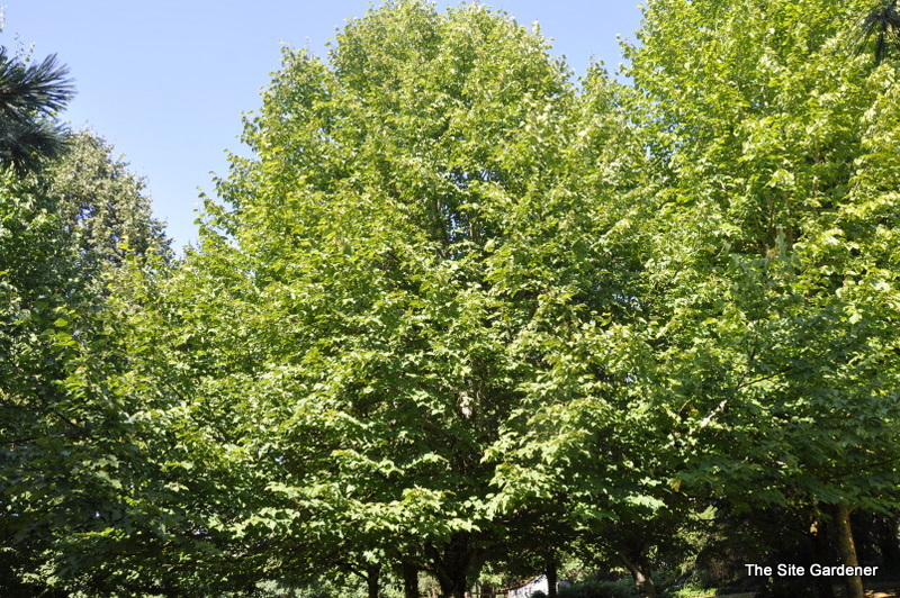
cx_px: 450
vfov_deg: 47.9
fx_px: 674
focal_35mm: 27
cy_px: 299
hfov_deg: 67.4
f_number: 9
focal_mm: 18
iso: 200
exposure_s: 1/80
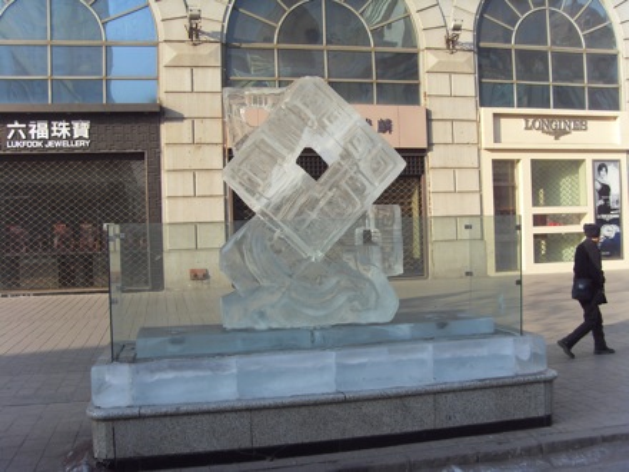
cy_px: 236
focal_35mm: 39
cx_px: 314
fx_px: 709
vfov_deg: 36.8
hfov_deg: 47.9
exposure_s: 1/250
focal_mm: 6.6
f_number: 3.5
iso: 80
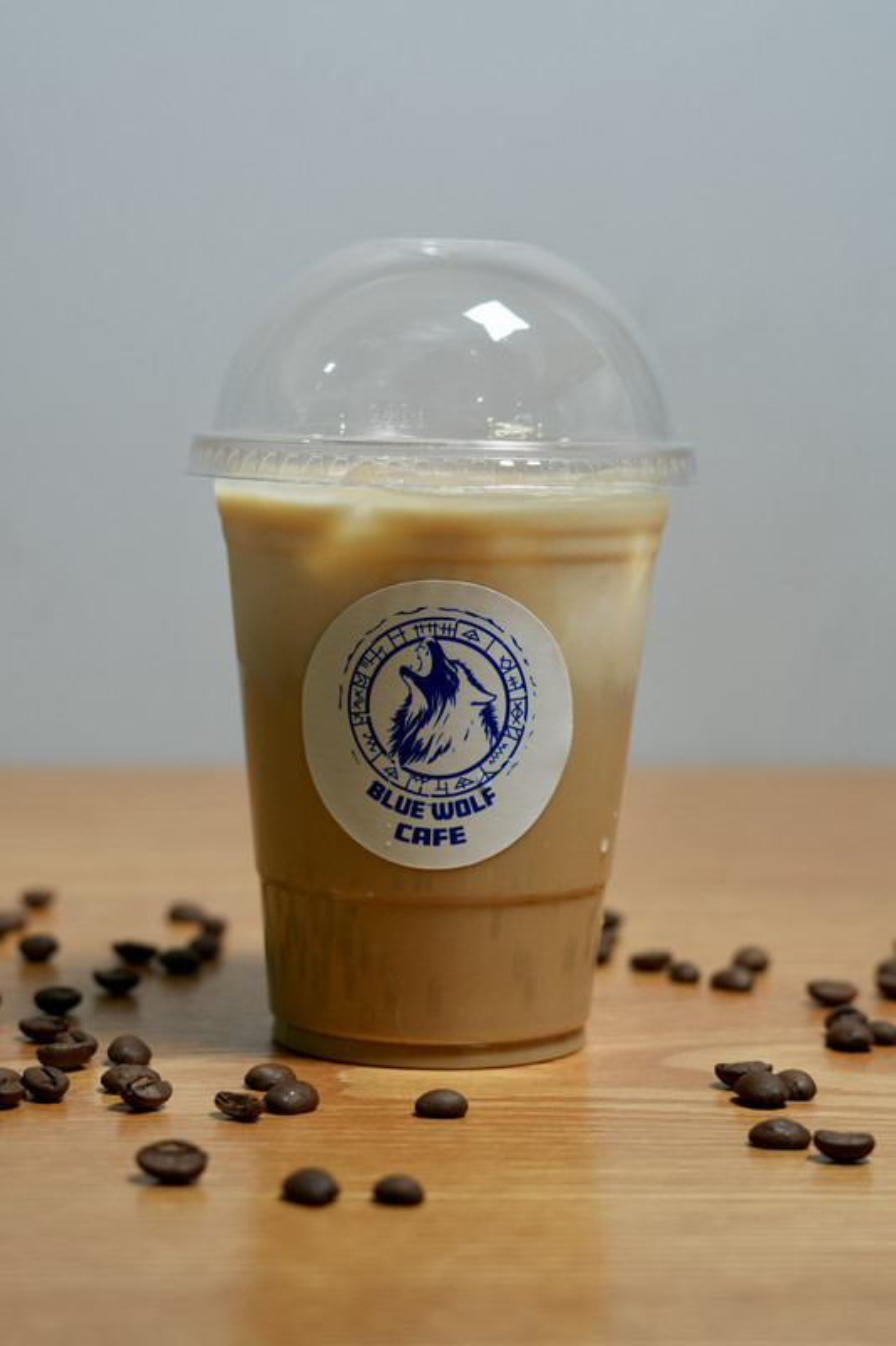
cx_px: 448
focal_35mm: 75
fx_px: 2801
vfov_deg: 27.0
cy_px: 673
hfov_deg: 18.2
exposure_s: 1/80
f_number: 4
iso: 400
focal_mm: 50
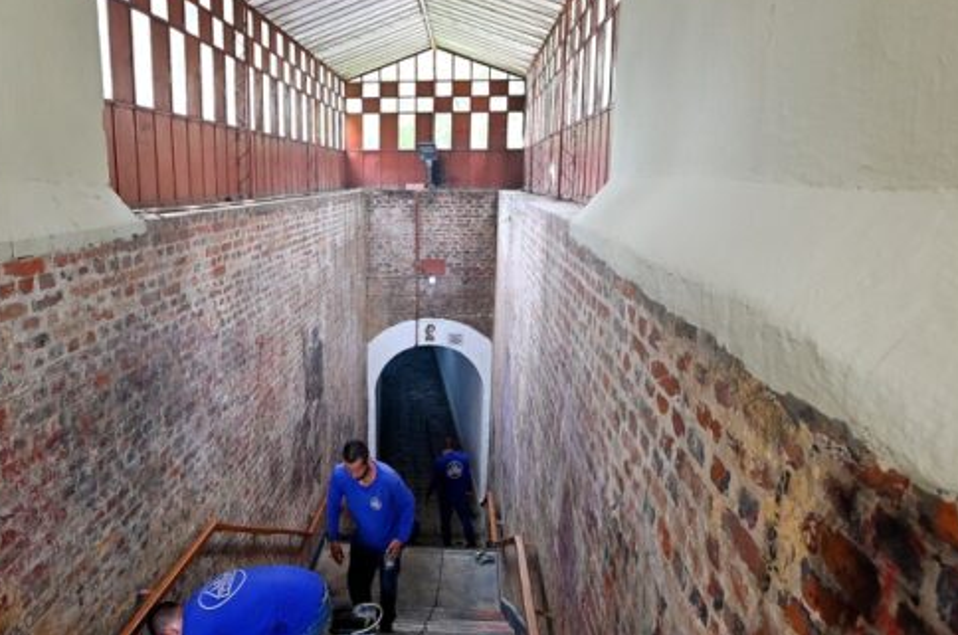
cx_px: 382
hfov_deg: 66.8
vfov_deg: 47.7
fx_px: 717
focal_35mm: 27
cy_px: 350
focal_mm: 17
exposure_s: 1/200
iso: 2000
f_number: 4.5
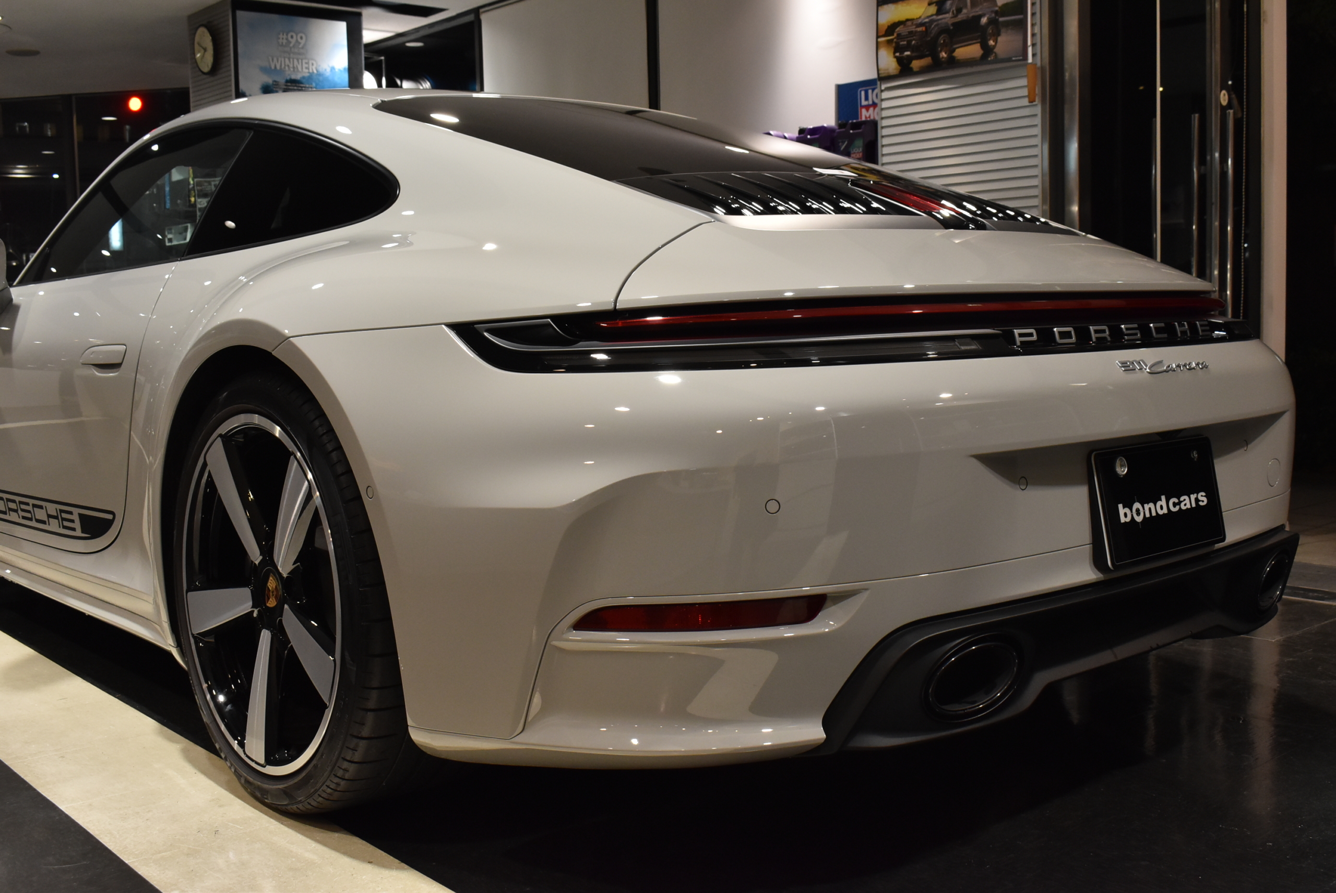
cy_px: 446
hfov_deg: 51.3
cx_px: 668
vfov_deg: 35.6
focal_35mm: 38
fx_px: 1393
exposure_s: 1/40
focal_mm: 25
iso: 1100
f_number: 8
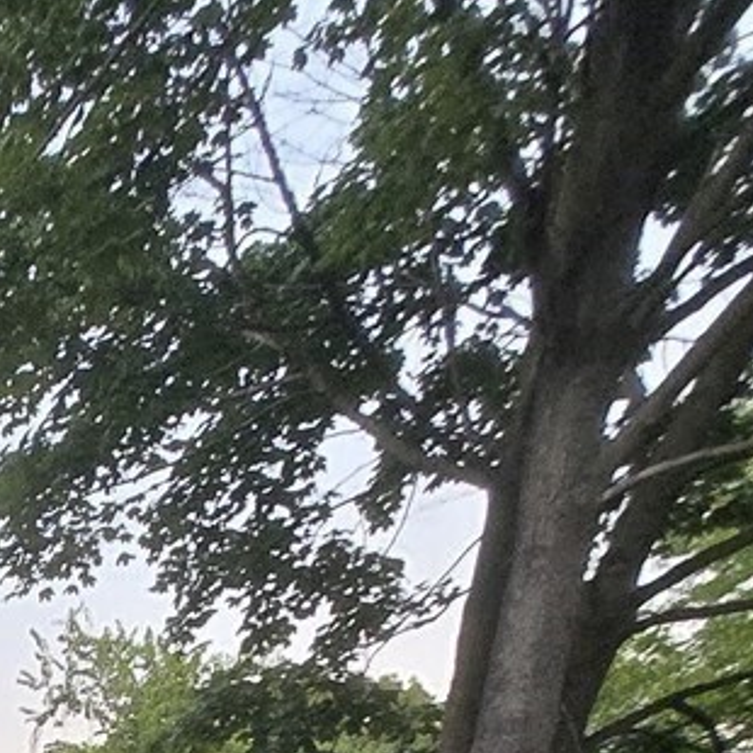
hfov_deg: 21.0
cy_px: 1455
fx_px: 1403
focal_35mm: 57
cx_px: -585
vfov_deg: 19.5
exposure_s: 1/60
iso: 400
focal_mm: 1.7
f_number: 2.2
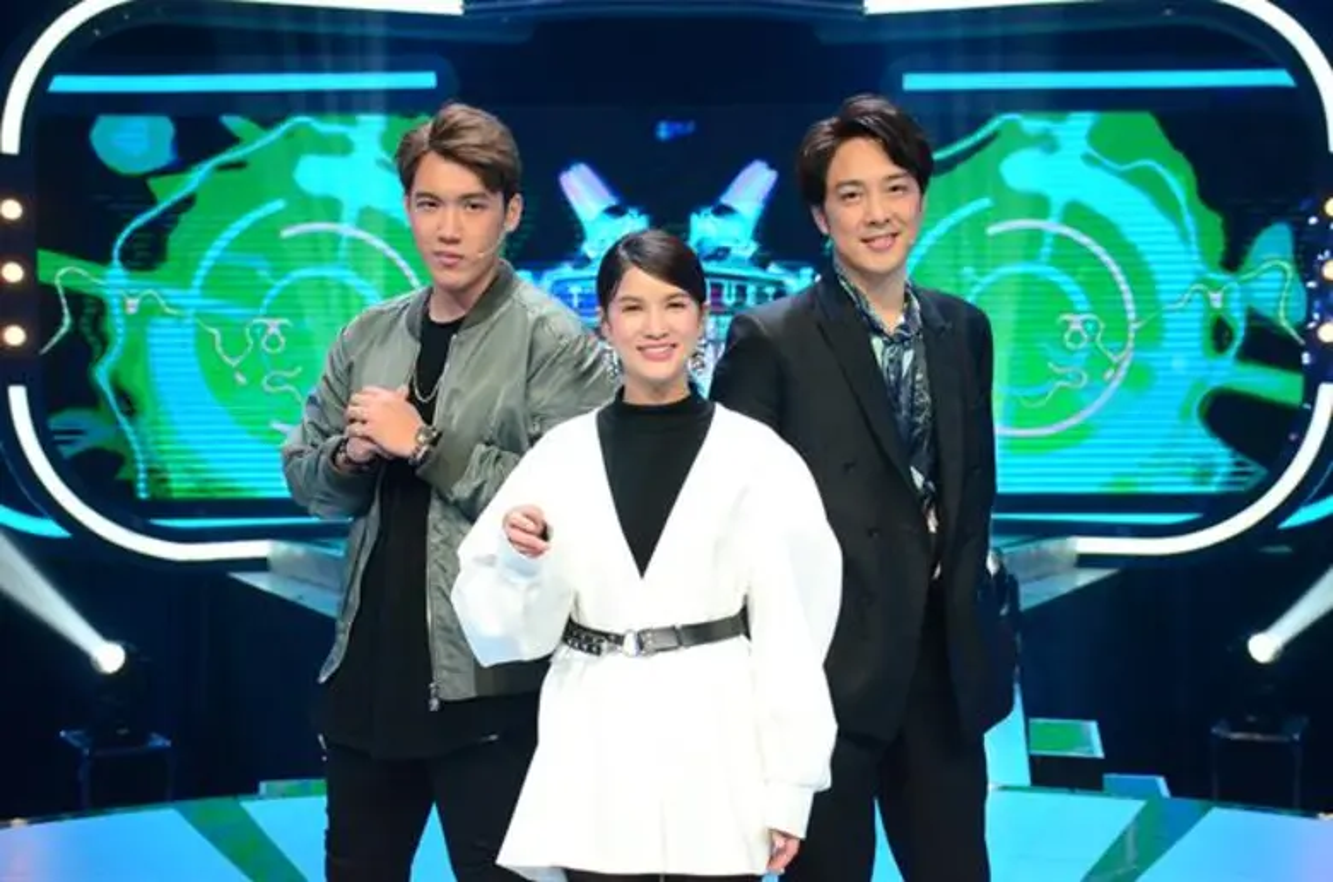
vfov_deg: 23.7
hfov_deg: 35.1
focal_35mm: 57
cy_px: 441
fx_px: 2105
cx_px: 666
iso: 4000
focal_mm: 38
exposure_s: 1/640
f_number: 4.2
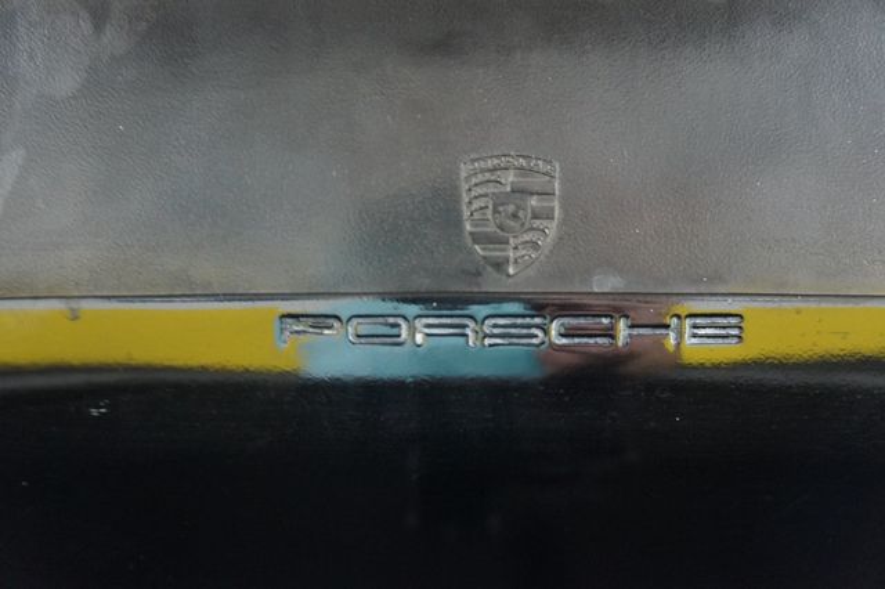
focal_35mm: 27
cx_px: 442
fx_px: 663
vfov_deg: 47.9
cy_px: 294
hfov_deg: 67.4
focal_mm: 18
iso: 1600
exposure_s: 1/13
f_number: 3.5
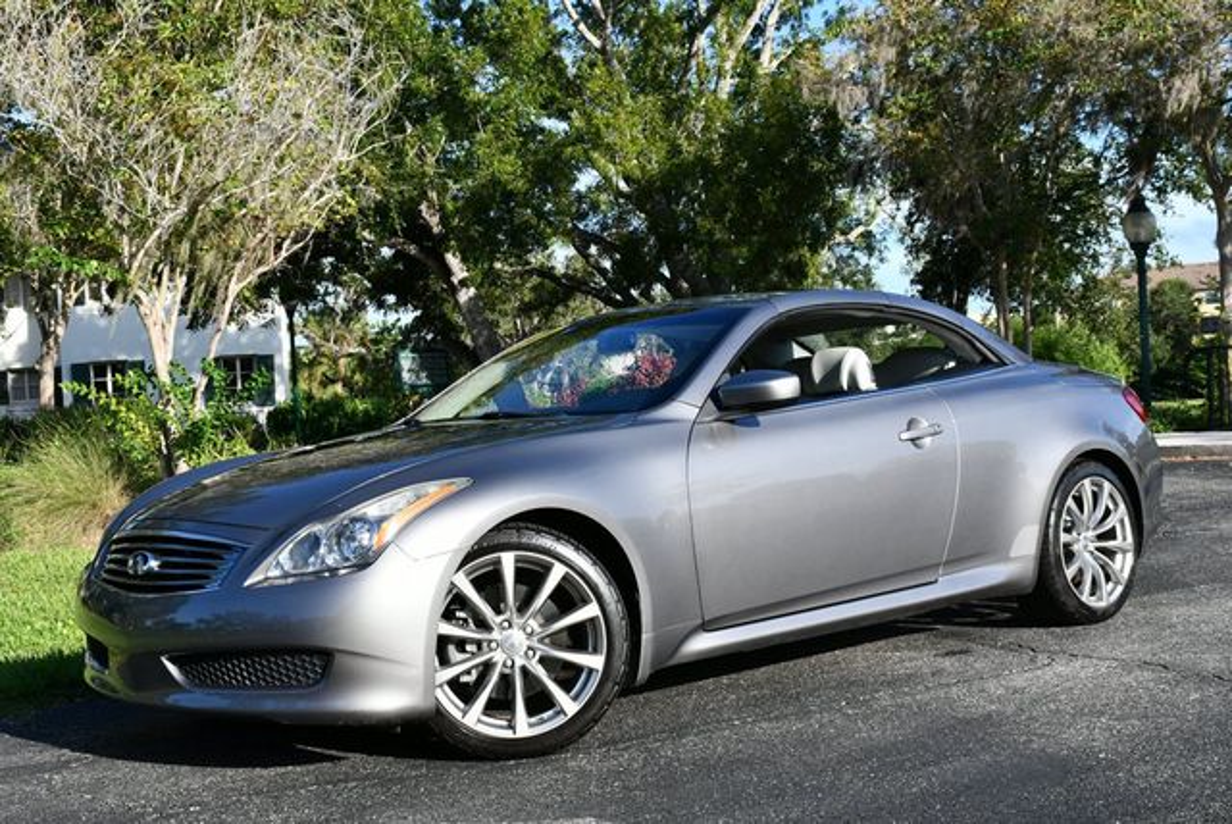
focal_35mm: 48
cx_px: 616
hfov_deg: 41.1
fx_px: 1644
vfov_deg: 28.1
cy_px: 412
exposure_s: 1/250
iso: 125
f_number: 8
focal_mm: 24
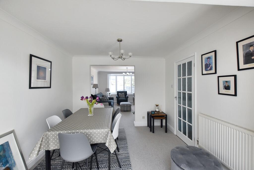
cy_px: 85
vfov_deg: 77.4
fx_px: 106
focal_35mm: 15
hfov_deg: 100.4
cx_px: 127
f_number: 4.5
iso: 400
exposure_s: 1/250
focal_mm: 10
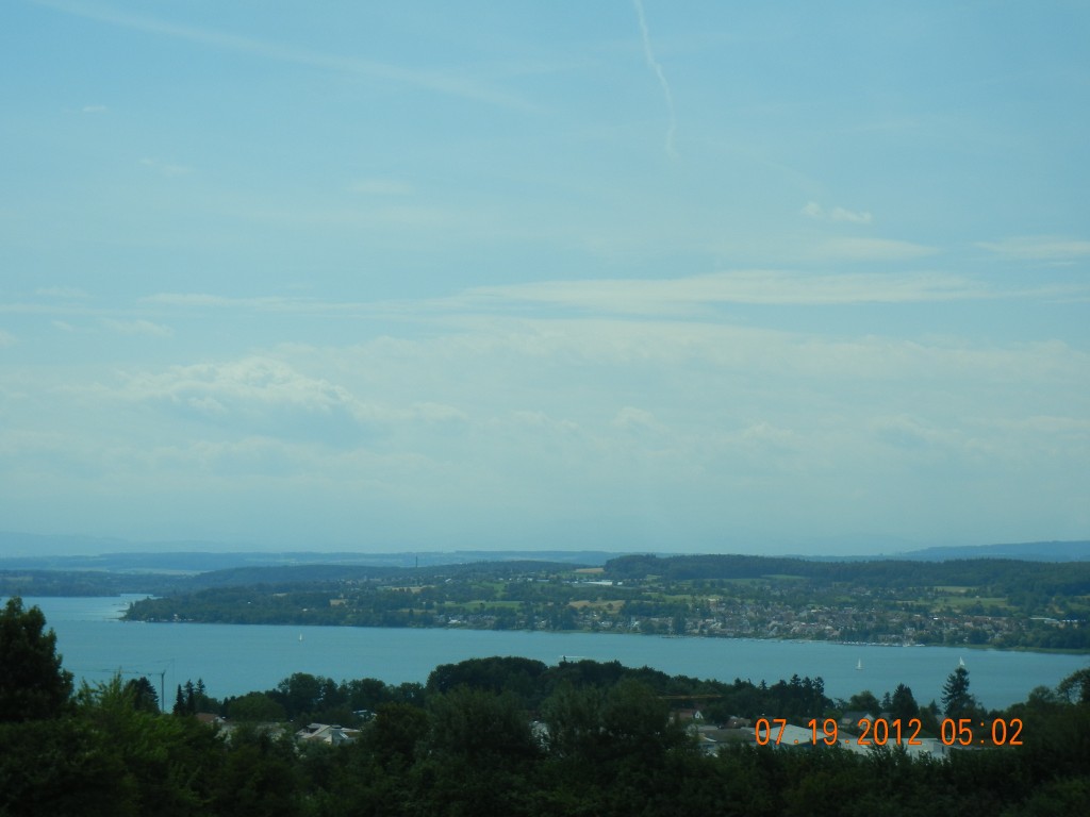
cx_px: 545
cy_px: 408
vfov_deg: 16.6
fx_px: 2802
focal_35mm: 89
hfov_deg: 22.0
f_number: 8.8
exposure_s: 1/435
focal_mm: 16
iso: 160
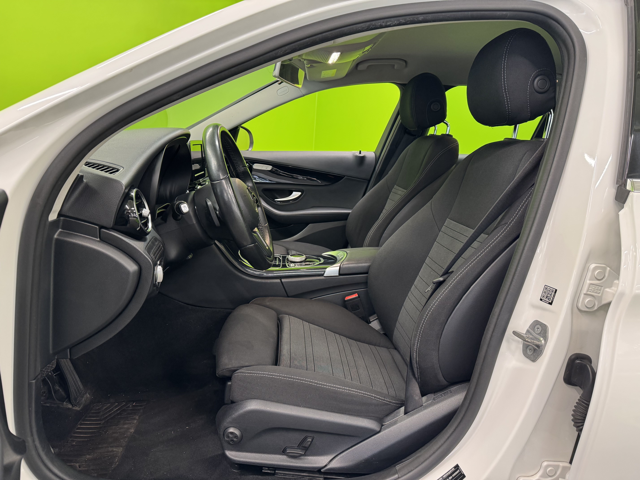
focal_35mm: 24
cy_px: 240
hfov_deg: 71.6
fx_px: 444
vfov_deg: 56.8
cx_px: 320
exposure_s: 1/50
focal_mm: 6.76
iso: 200
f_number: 1.78
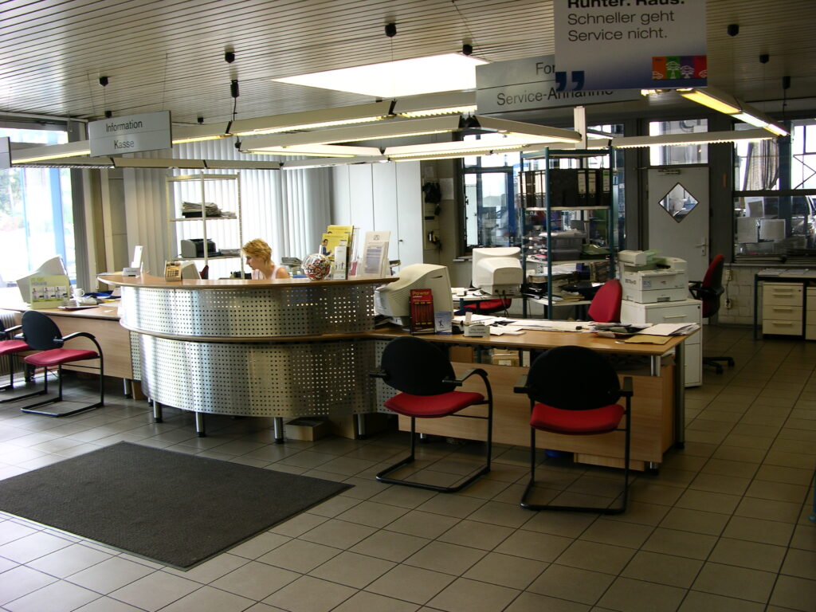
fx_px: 825
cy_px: 306
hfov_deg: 52.6
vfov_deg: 40.7
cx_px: 408
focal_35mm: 35
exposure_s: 1/22
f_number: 3.2
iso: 50
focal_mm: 8.9
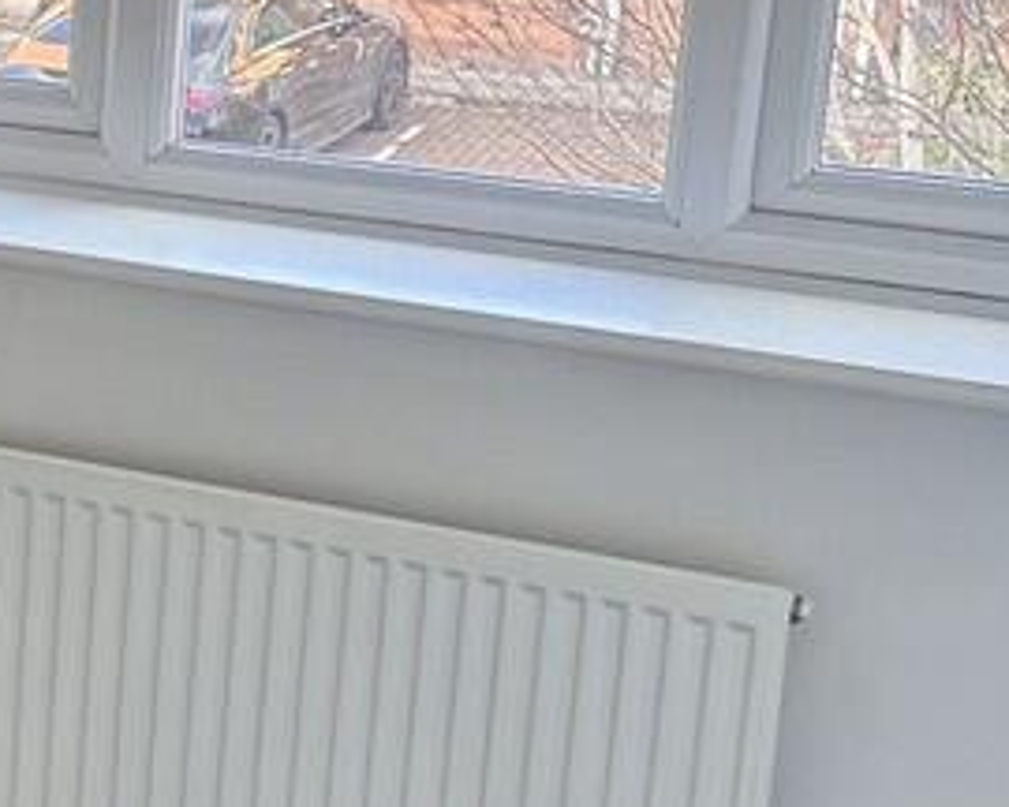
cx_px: -770
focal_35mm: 89
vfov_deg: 17.2
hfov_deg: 17.6
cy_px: 198
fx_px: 2658
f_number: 1.78
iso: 125
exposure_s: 1/121
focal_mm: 6.86
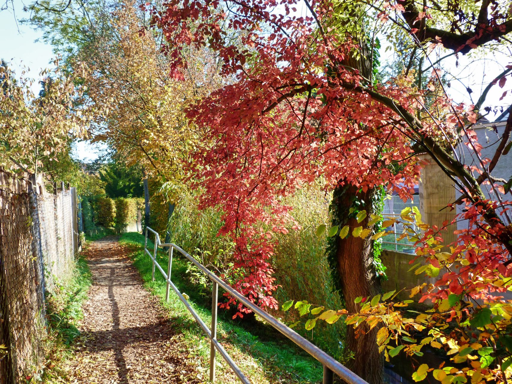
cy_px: 192
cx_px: 256
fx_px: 547
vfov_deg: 38.7
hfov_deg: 50.1
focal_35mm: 37
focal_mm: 6.7
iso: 80
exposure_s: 1/125
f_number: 4
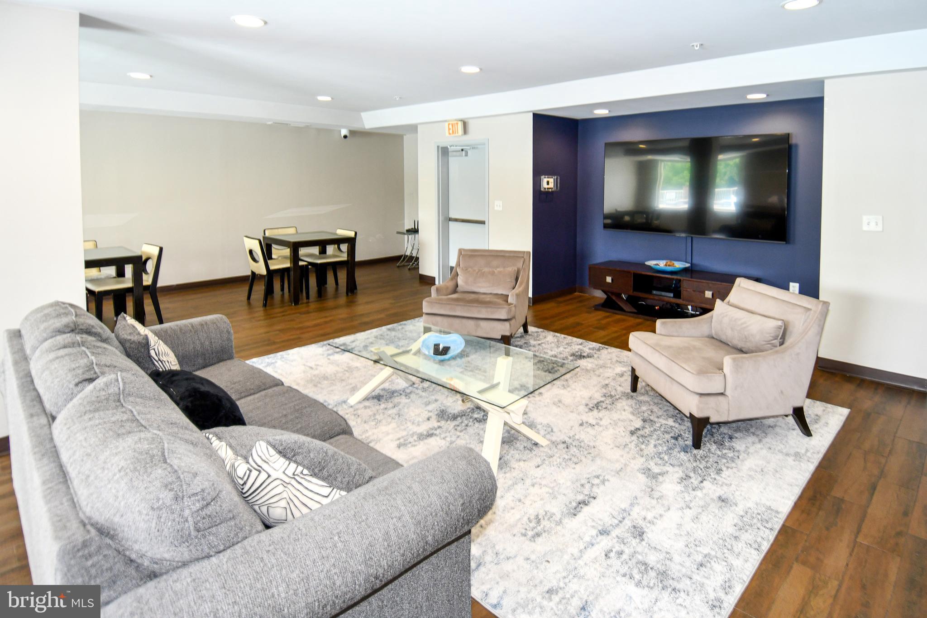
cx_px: 464
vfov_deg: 67.4
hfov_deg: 90.0
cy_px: 309
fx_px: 463
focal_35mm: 18
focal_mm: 12
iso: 320
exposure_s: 1/60
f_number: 4
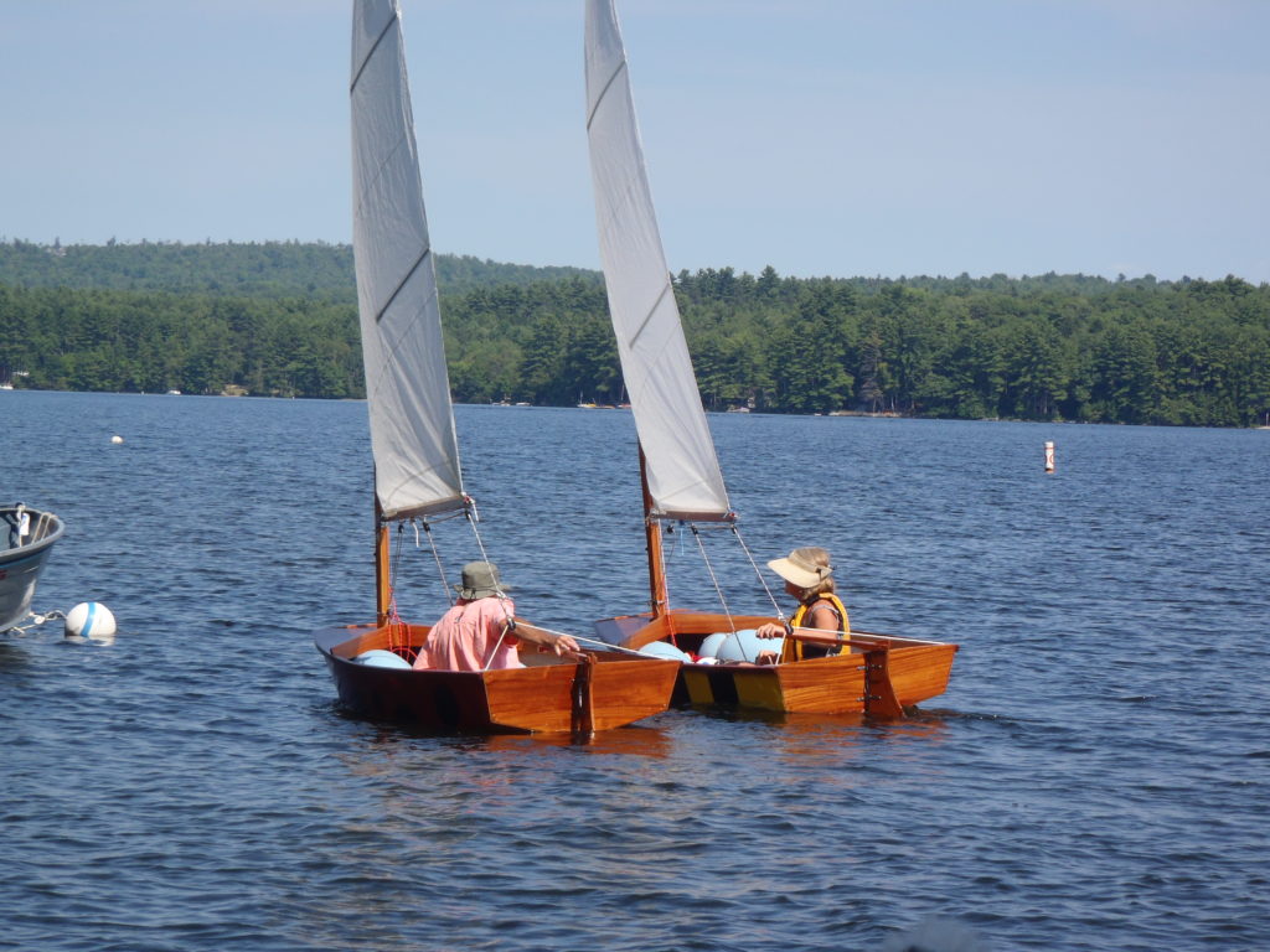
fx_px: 5136
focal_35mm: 140
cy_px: 476
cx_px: 635
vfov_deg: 10.6
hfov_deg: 14.1
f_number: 5.9
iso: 80
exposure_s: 1/250
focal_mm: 25
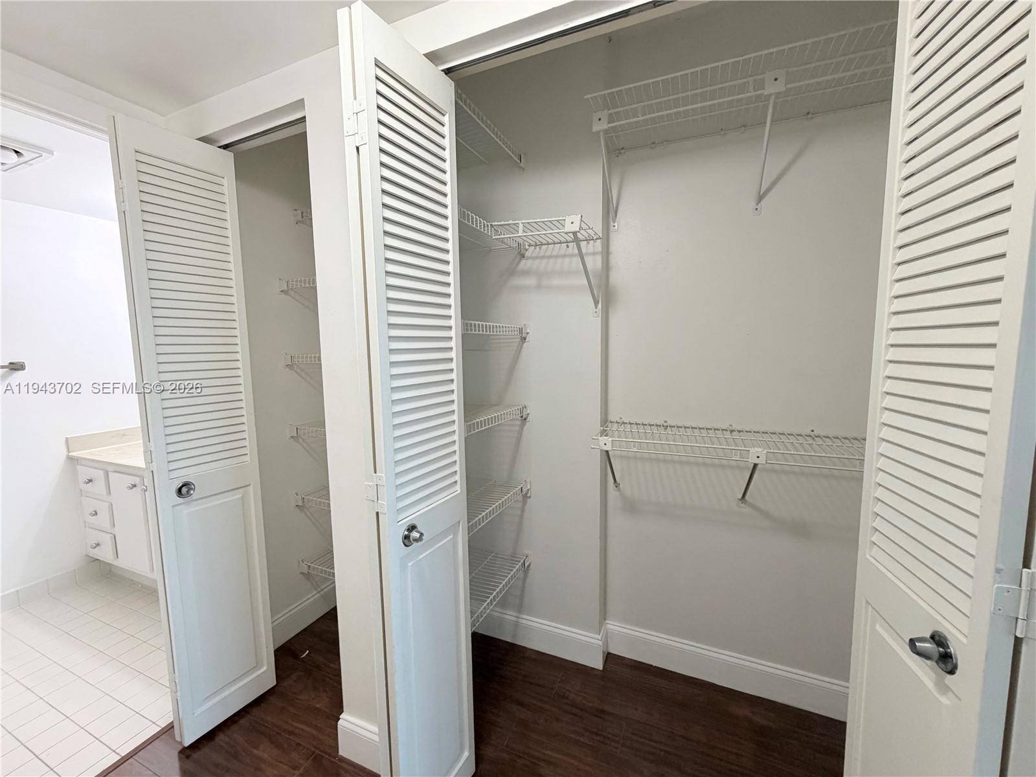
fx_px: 419
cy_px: 388
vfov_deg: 85.7
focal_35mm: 14
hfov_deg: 102.1
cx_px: 518
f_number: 2.2
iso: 320
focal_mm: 2.22
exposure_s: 1/120
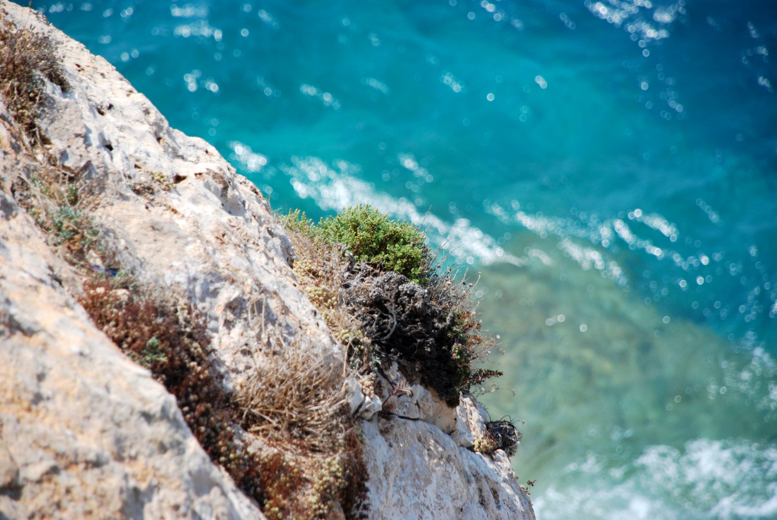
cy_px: 260
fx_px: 4376
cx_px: 388
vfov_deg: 6.8
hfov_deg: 10.1
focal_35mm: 202
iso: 200
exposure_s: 1/640
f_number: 6.3
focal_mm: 135
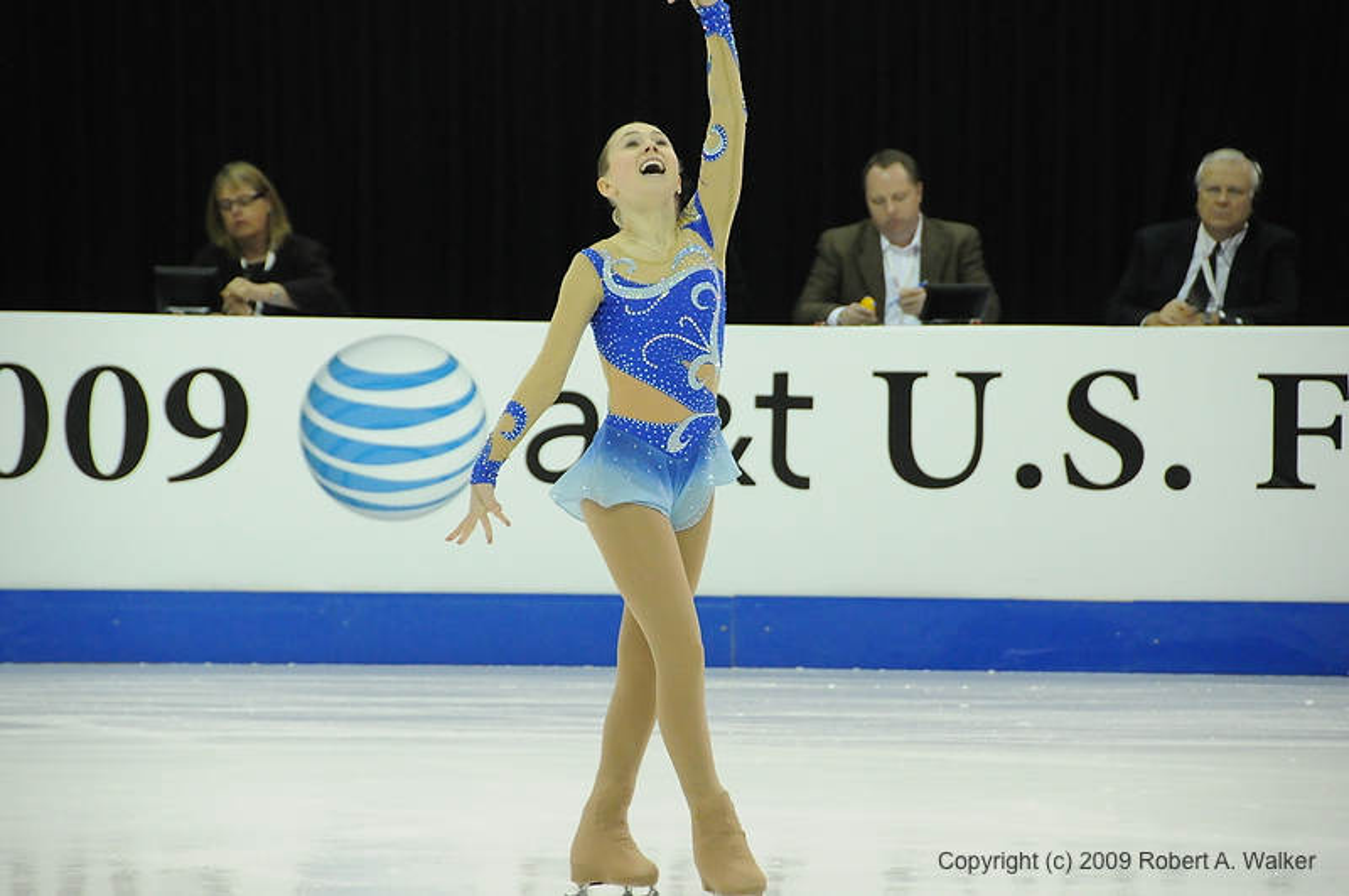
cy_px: 448
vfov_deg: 6.1
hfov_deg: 9.2
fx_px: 8419
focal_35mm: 225
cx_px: 674
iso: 3200
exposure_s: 1/640
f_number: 5.6
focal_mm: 150
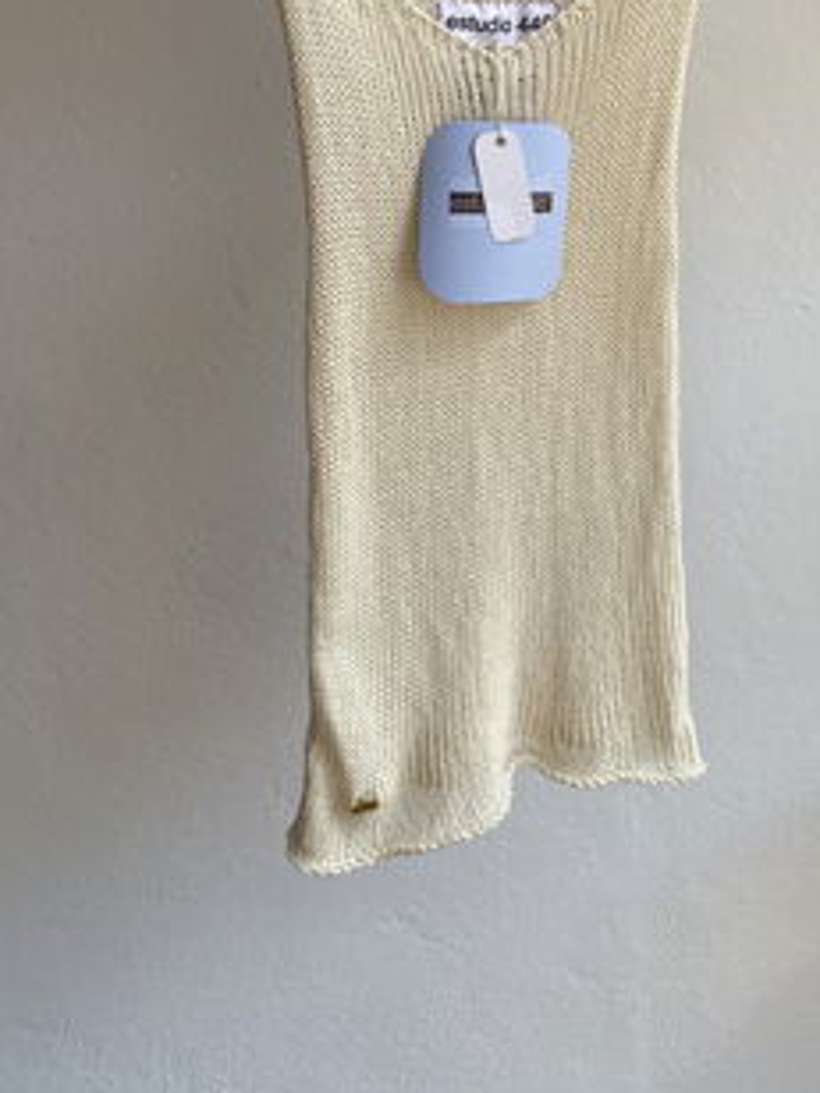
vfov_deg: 39.9
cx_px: 511
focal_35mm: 45
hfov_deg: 32.0
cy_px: 176
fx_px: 1421
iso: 50
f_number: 1.8
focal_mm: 4.25
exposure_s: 1/122
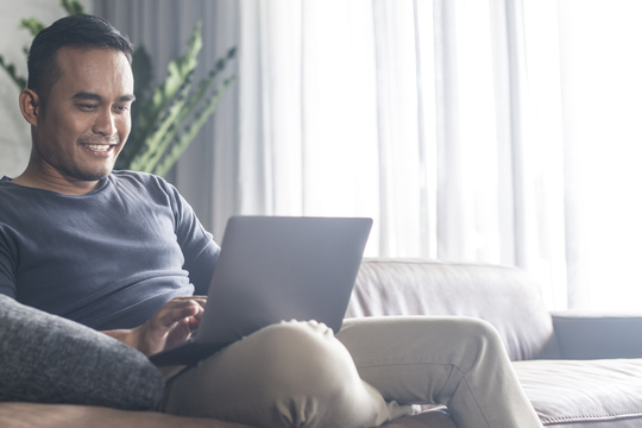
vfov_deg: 20.3
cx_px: 232
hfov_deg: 29.9
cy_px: 219
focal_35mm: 67
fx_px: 1195
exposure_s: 1/80
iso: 250
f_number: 2.5
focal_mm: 50
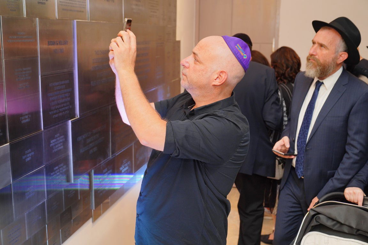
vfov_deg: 31.9
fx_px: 429
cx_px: 184
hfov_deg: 46.4
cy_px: 122
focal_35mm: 42
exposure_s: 1/160
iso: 500
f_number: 4.5
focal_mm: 42
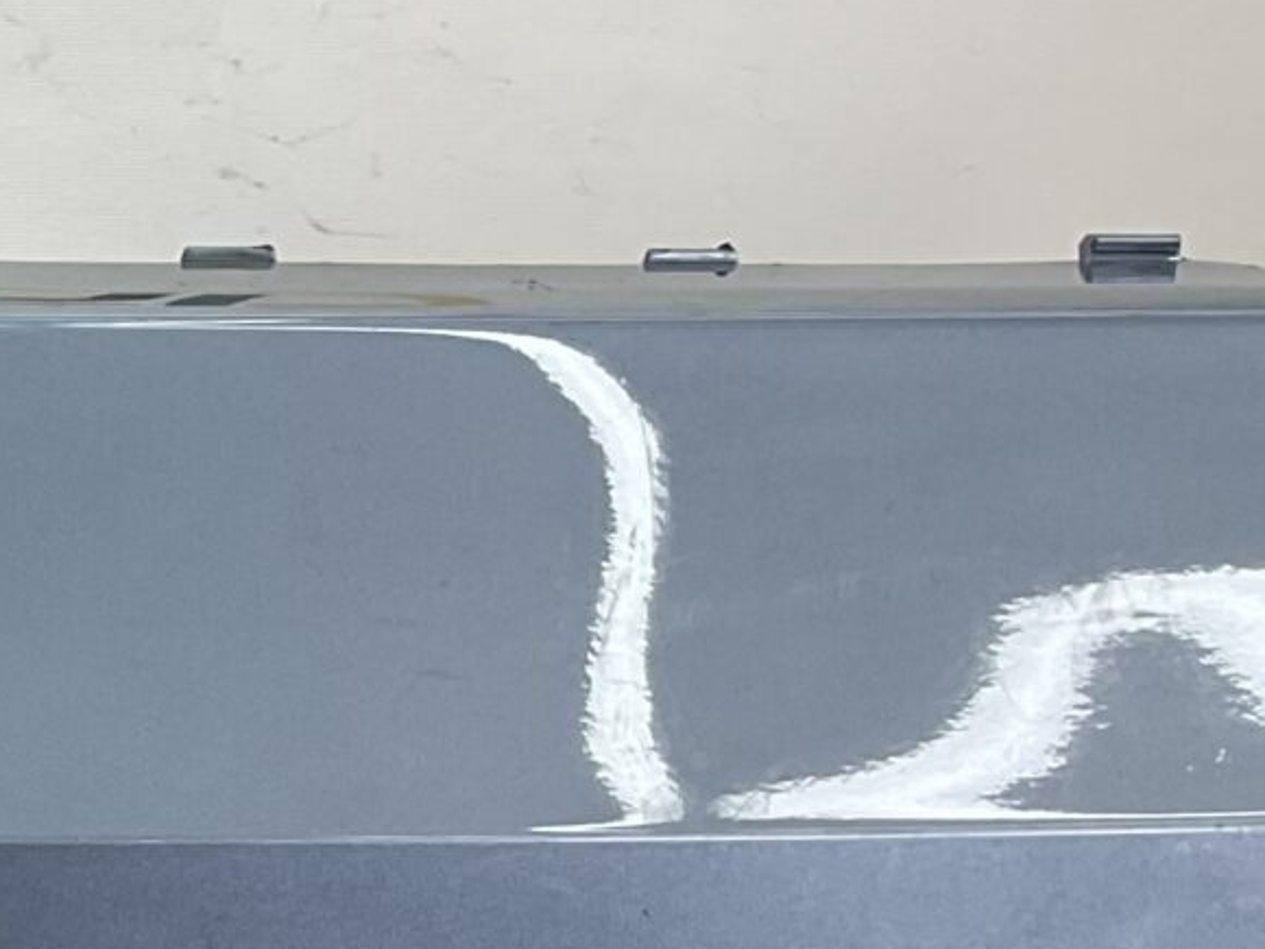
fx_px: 4678
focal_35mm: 128
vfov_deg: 11.2
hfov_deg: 13.8
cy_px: 1401
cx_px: -1003
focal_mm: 3
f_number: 1.8
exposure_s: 1/100
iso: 16
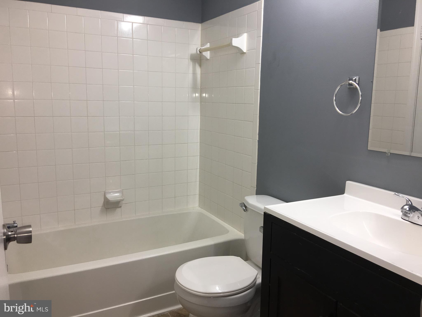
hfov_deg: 61.7
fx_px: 354
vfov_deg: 48.2
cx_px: 211
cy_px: 158
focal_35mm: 29
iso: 25
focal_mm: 4.15
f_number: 2.2
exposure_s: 1/30
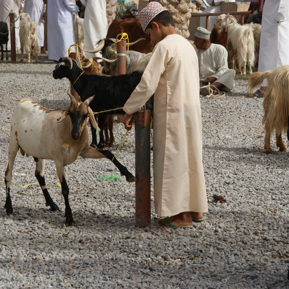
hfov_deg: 12.0
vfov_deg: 12.0
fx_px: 1379
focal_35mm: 146
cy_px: 134
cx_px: 120
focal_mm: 70
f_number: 9
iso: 100
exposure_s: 1/400
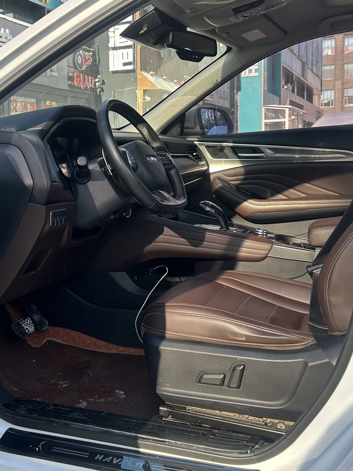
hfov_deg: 31.3
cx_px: 122
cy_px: 204
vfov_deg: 41.2
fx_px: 626
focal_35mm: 46
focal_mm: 5.7
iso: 50
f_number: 1.5
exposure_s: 1/621
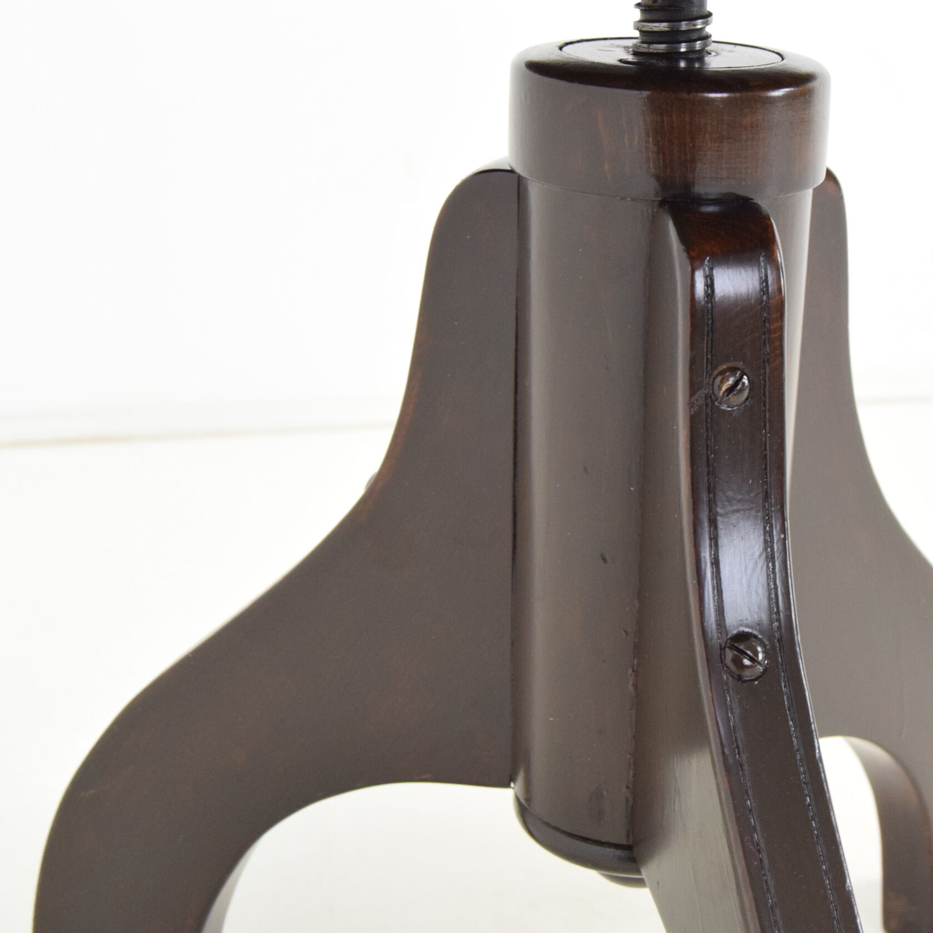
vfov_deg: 29.1
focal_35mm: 59
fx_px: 1799
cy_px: 446
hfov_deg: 28.7
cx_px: 671
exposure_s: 1/125
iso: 1600
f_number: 5.6
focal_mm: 26
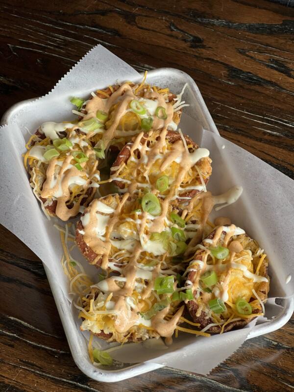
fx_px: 872
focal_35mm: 77
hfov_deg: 19.1
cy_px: 196
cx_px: 147
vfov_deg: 25.3
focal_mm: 9
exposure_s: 1/121
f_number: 2.8
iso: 200
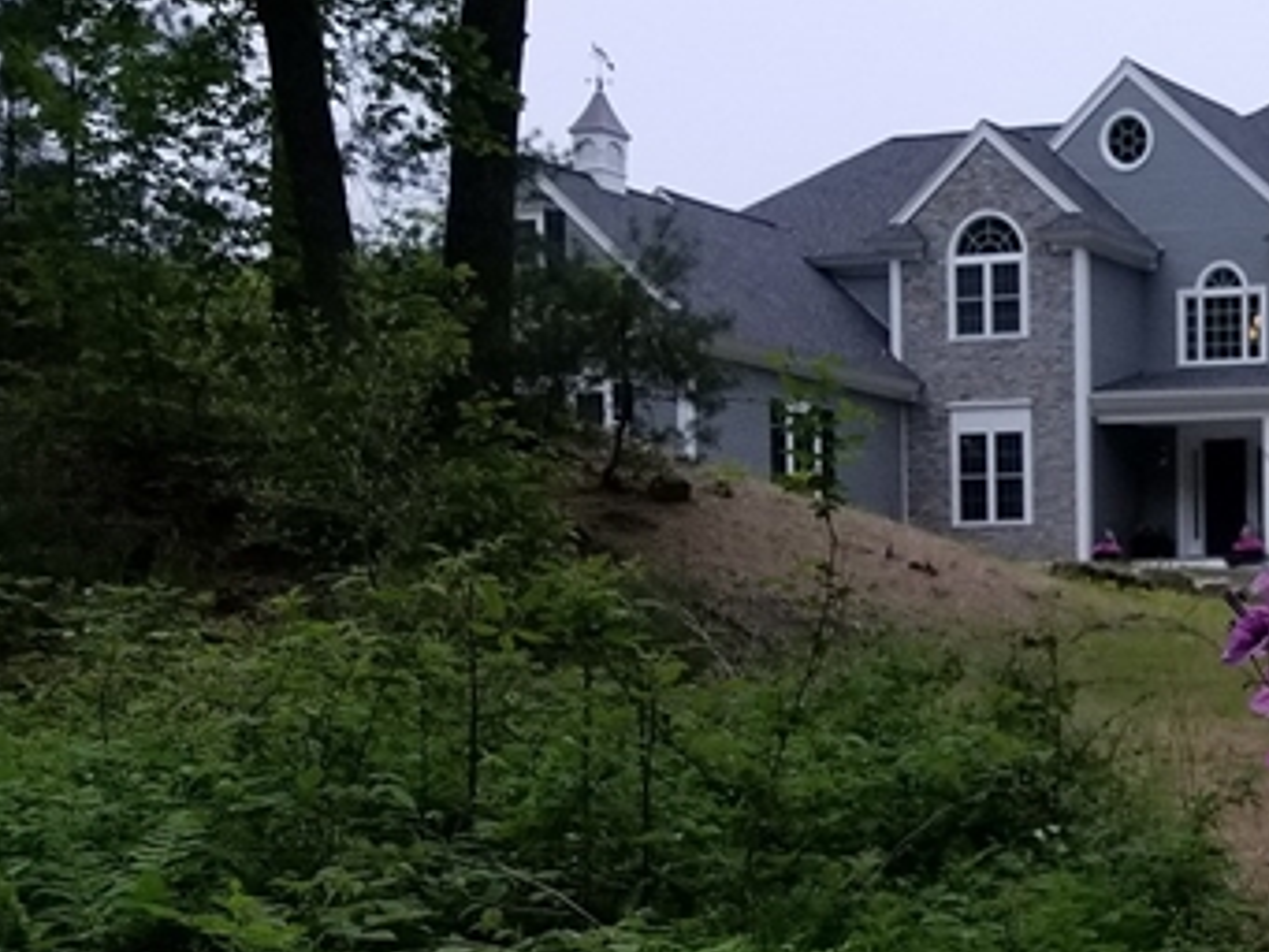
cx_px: 1742
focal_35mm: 78
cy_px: 1090
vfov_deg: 18.1
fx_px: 2860
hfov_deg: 22.0
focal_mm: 4.25
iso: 50
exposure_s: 1/323
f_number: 1.7
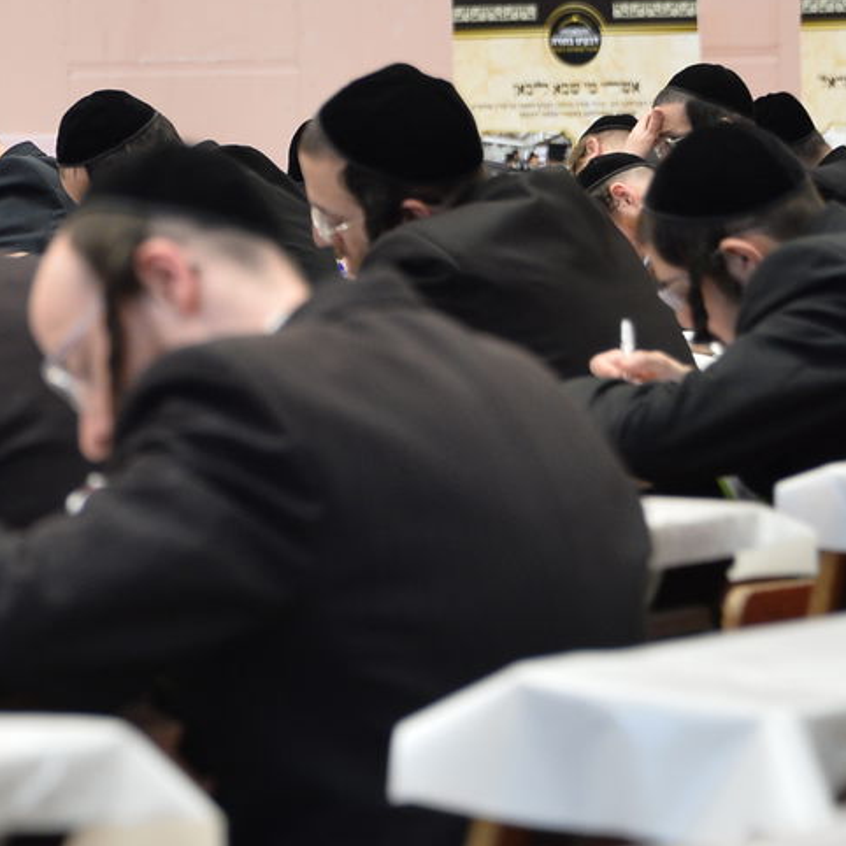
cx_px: 4
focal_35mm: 286
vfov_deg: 6.1
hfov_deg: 6.1
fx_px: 7908
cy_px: 61
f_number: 5.6
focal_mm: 116
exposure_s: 1/60
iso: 1000
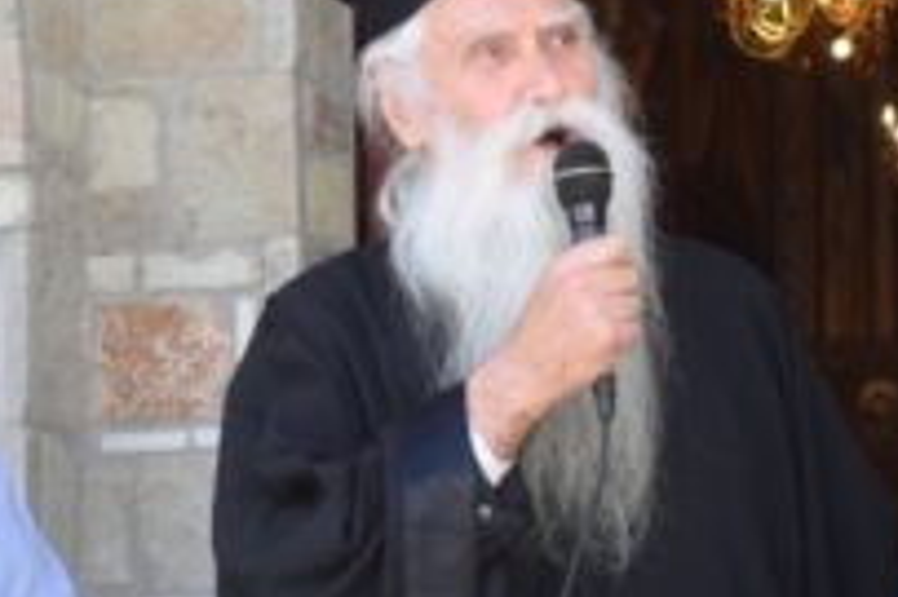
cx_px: 203
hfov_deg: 14.7
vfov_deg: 9.8
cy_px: 548
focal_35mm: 139
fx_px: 3461
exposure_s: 1/160
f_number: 6.3
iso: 400
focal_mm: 25
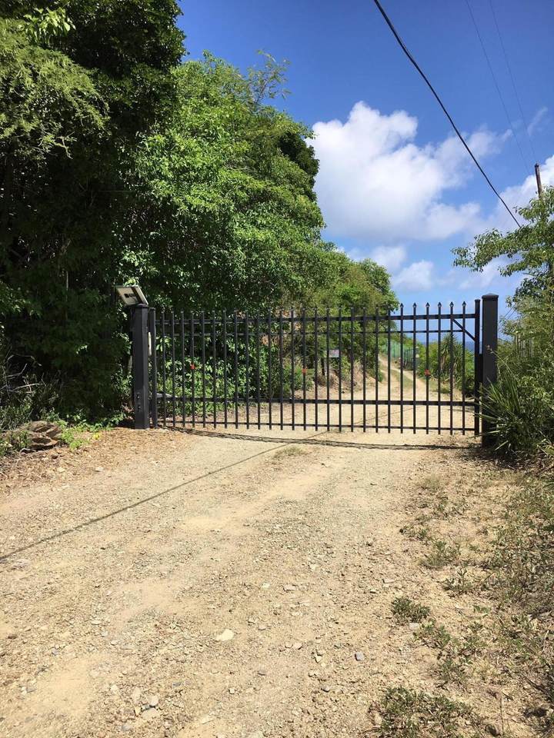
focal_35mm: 29
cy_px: 369
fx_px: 619
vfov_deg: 61.7
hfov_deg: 48.2
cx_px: 277
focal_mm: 4.15
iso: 25
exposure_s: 1/1508
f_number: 2.2
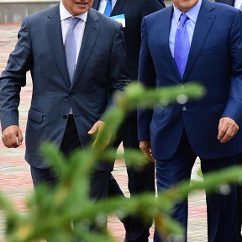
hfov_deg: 5.5
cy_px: -4
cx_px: 167
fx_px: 2523
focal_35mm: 319
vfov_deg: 5.5
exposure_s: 1/1000
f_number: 11
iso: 2500
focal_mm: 120
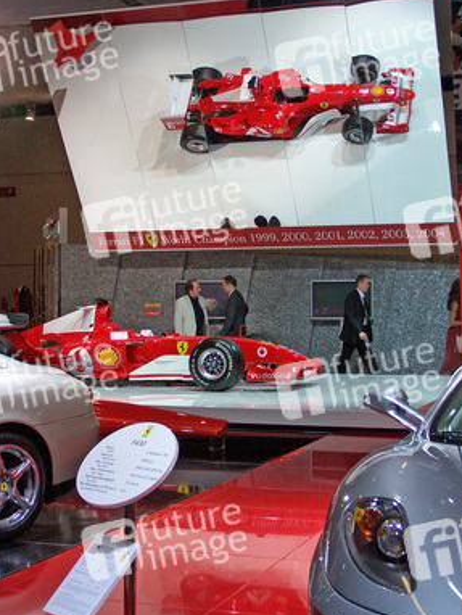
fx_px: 1191
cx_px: 238
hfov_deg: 22.0
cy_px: 301
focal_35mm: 67
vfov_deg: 29.0
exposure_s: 1/200
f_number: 3.2
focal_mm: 10.7
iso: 200
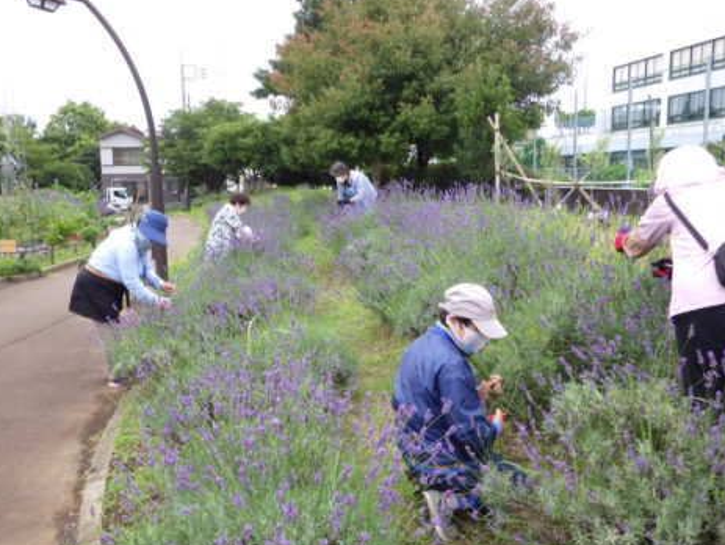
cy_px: 271
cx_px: 365
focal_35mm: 29
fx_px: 608
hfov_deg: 61.6
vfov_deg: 48.3
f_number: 3.5
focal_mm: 5
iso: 125
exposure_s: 1/160
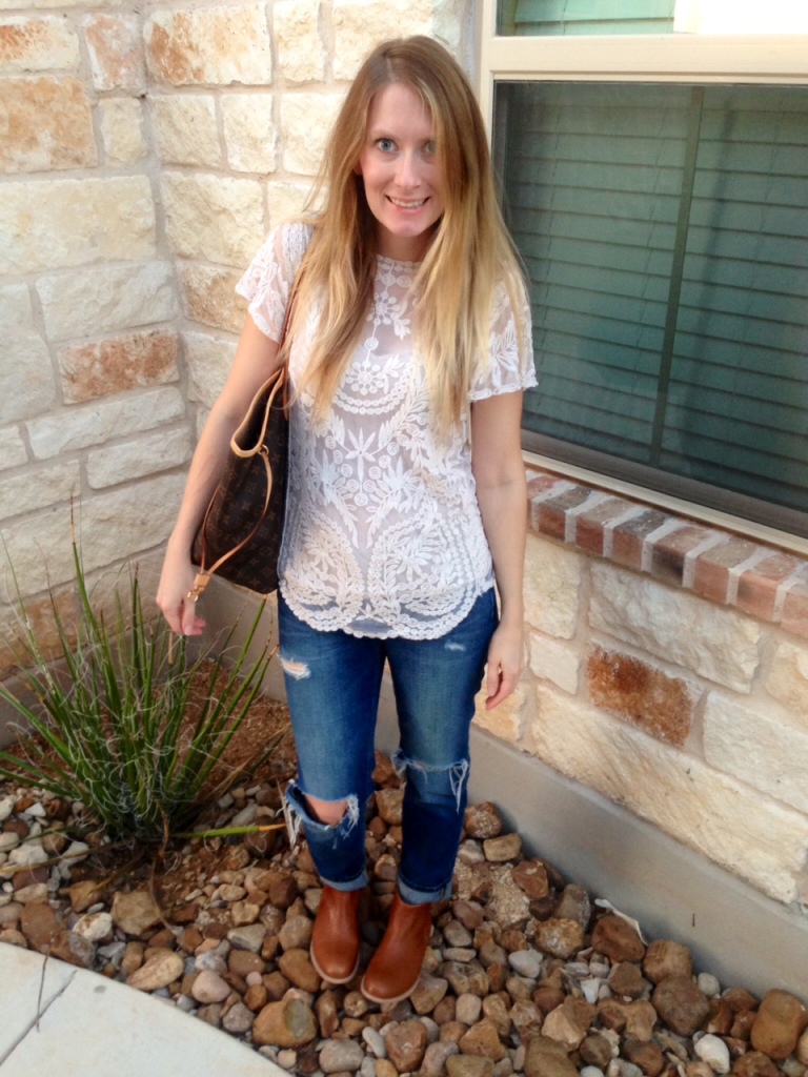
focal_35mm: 33
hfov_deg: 42.9
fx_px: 1027
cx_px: 404
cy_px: 538
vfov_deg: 55.4
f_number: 2.4
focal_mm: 4.12
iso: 100
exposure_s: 1/20
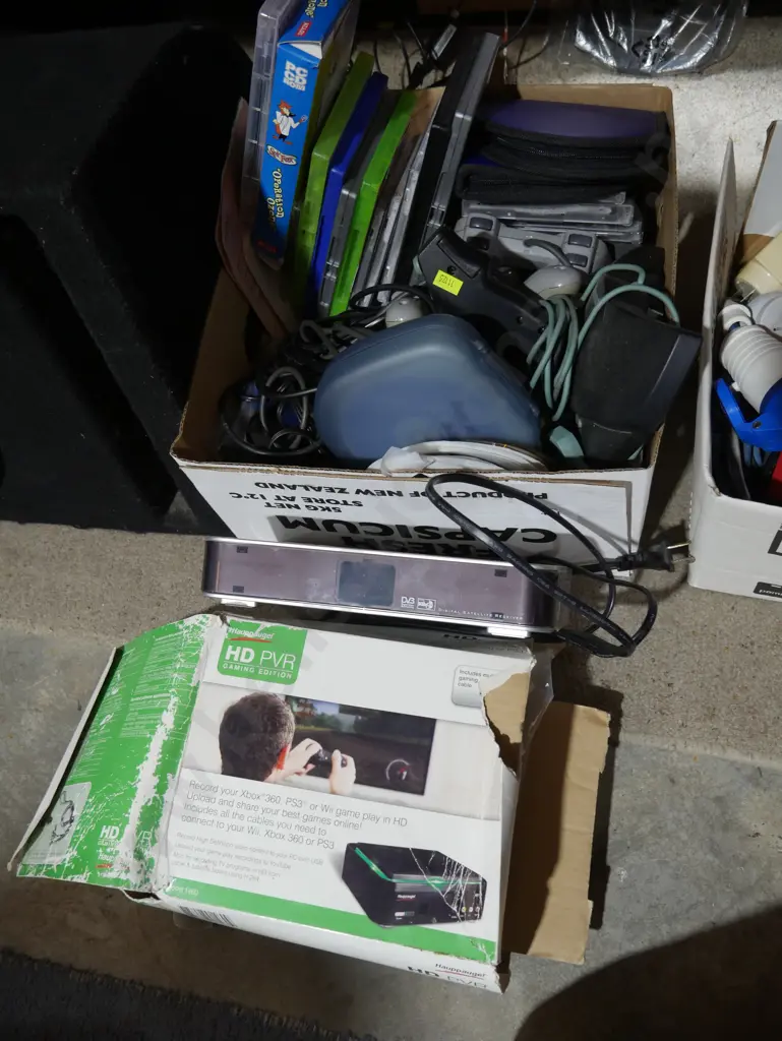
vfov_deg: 63.4
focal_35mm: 28
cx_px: 391
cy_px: 520
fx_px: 843
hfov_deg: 49.8
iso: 500
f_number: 3.5
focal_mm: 14
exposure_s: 1/60
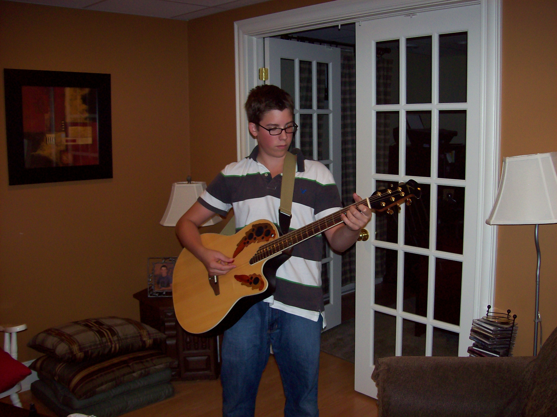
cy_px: 208
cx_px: 278
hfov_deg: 51.4
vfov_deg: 39.6
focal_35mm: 36
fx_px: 579
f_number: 2.7
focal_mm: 6
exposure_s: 1/64
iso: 80
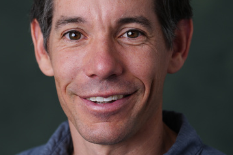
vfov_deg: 4.8
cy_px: 78
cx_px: 71
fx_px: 1849
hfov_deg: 7.2
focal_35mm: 286
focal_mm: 200
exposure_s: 1/320
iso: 200
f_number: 5.6
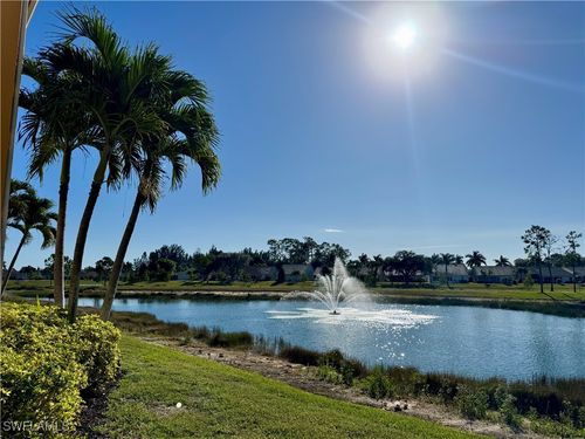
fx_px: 406
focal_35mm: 24
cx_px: 292
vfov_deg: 56.8
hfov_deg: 71.6
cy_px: 220
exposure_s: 1/12346
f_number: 1.78
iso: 80
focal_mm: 6.76
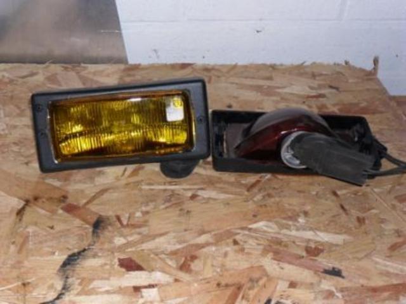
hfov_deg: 36.8
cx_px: 203
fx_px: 610
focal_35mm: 52
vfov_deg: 28.0
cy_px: 152
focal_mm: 9.3
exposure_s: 1/60
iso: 240
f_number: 12.6
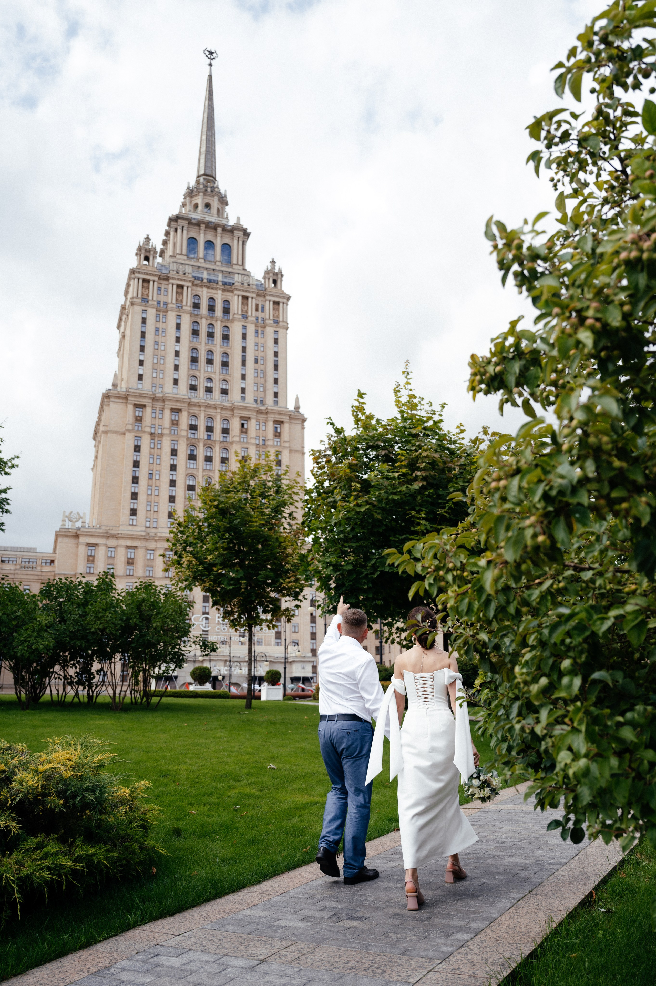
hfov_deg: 45.6
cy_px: 493
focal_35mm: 28
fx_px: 780
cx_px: 328
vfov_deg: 64.6
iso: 160
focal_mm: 28.5
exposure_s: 1/1600
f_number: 3.2
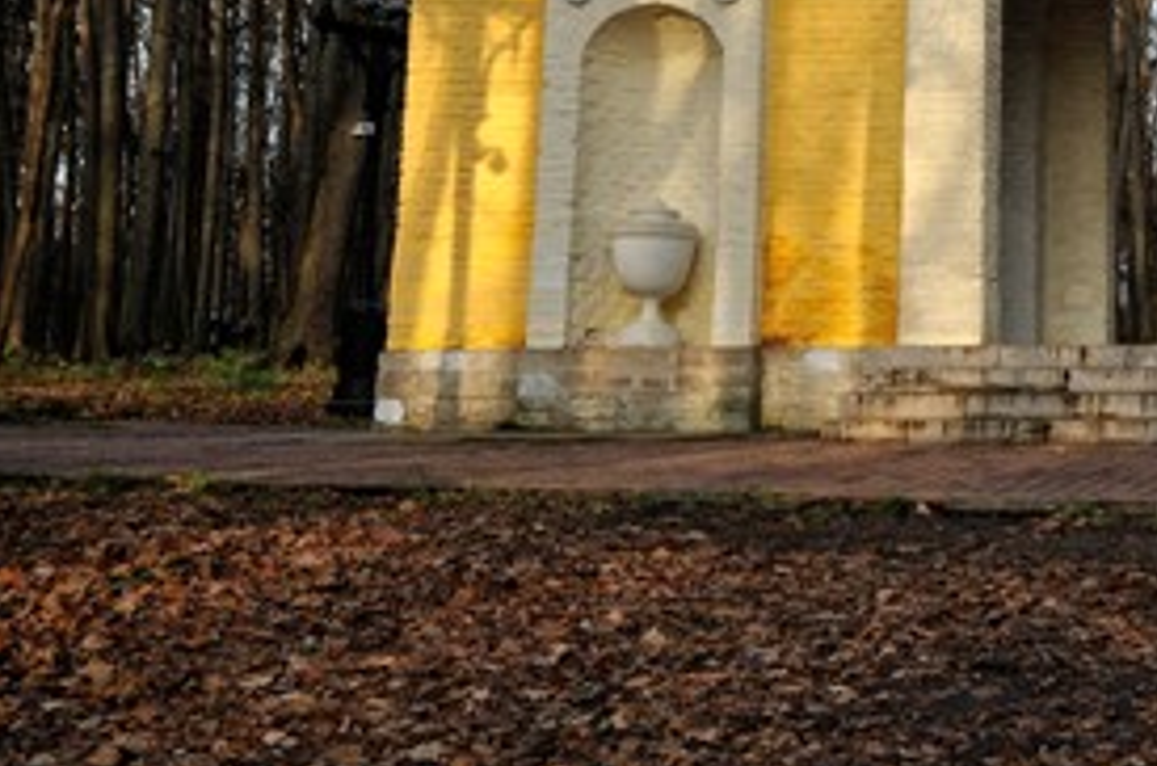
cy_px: 133
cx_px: 1376
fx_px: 1892
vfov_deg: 22.5
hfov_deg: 29.4
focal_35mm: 59
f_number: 7.1
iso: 400
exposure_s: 1/320
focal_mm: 12
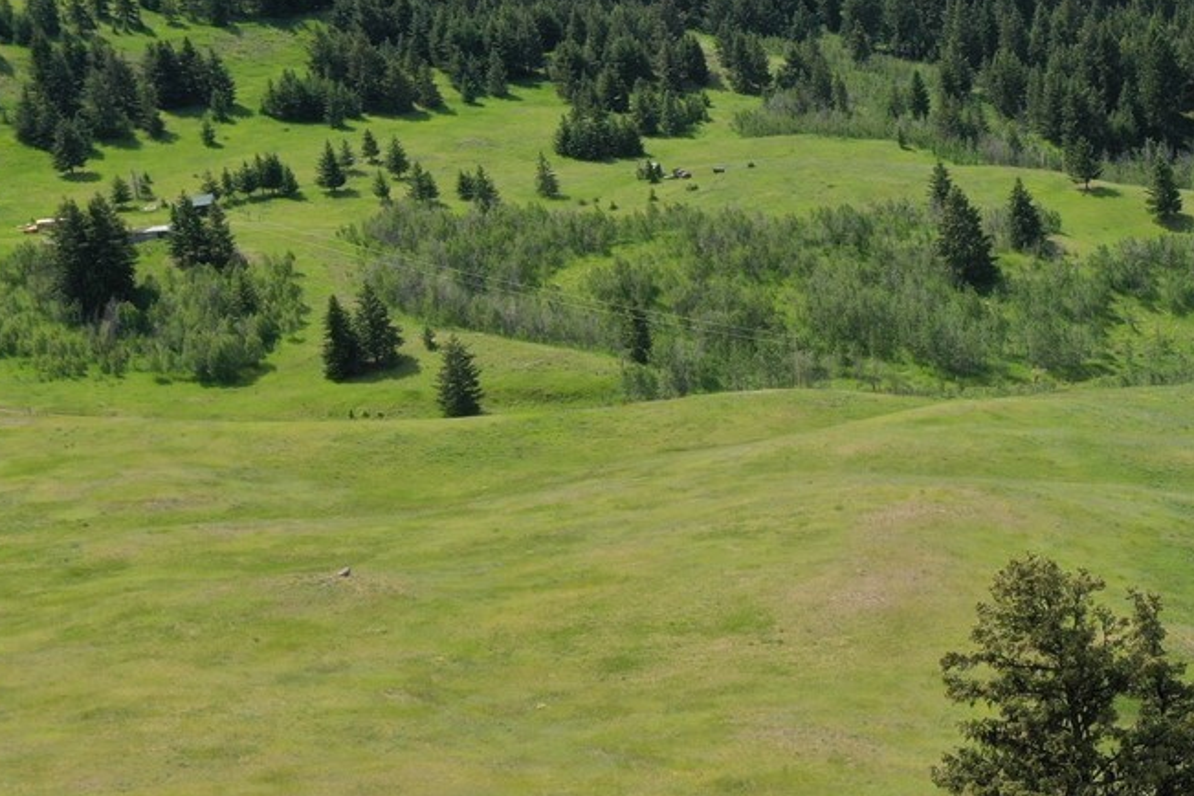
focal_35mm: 73
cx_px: 1268
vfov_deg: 18.5
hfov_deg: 25.9
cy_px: 192
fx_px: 2421
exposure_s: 1/500
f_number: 5.6
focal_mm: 10.26
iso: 100
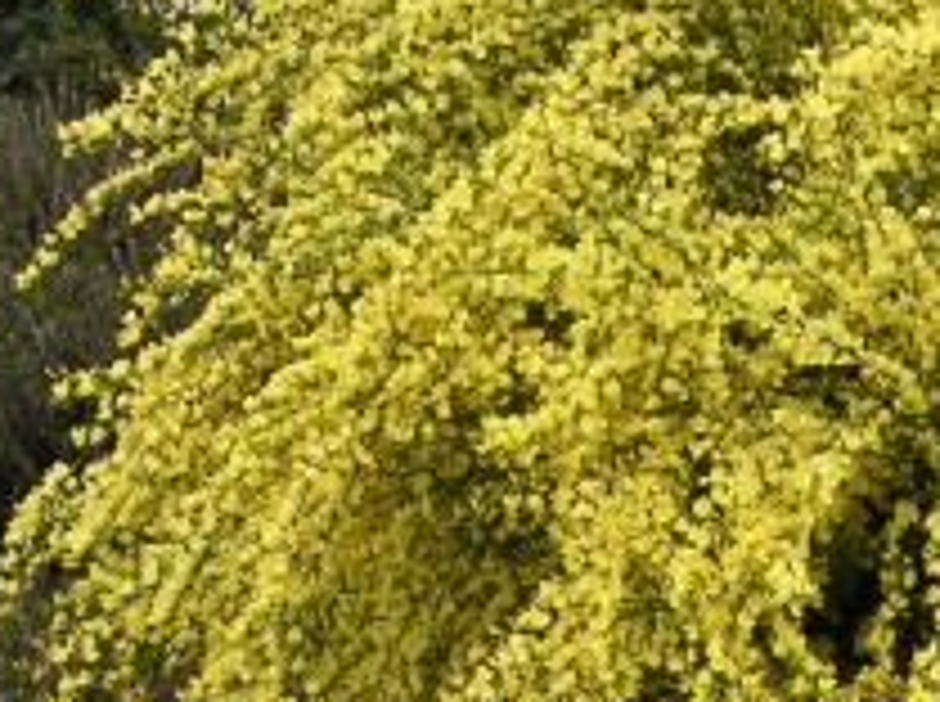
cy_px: 410
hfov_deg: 14.3
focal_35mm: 135
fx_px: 3660
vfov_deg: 10.9
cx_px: 1012
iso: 50
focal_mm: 6.9
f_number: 2.9
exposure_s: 1/250
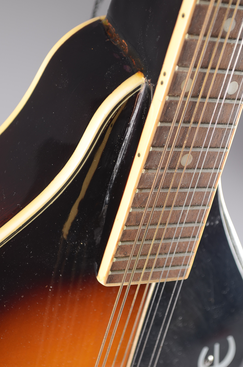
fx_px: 839
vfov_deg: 24.7
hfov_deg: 16.5
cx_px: 122
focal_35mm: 82
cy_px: 184
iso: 100
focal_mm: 55
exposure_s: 1/60
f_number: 7.1
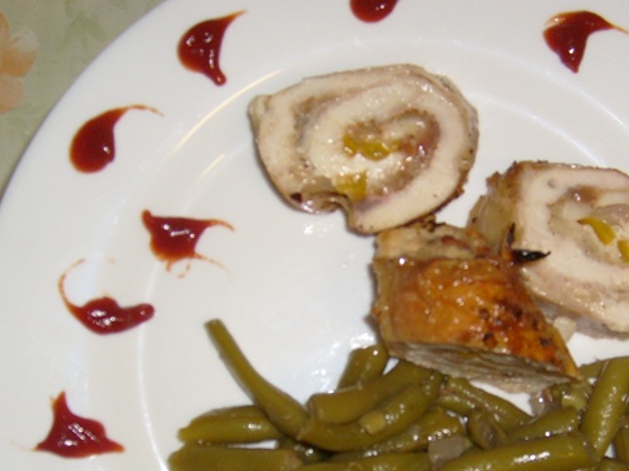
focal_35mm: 58
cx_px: 376
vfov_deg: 24.9
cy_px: 363
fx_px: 1054
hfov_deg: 33.1
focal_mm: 5.8
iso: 100
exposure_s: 1/45
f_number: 2.8
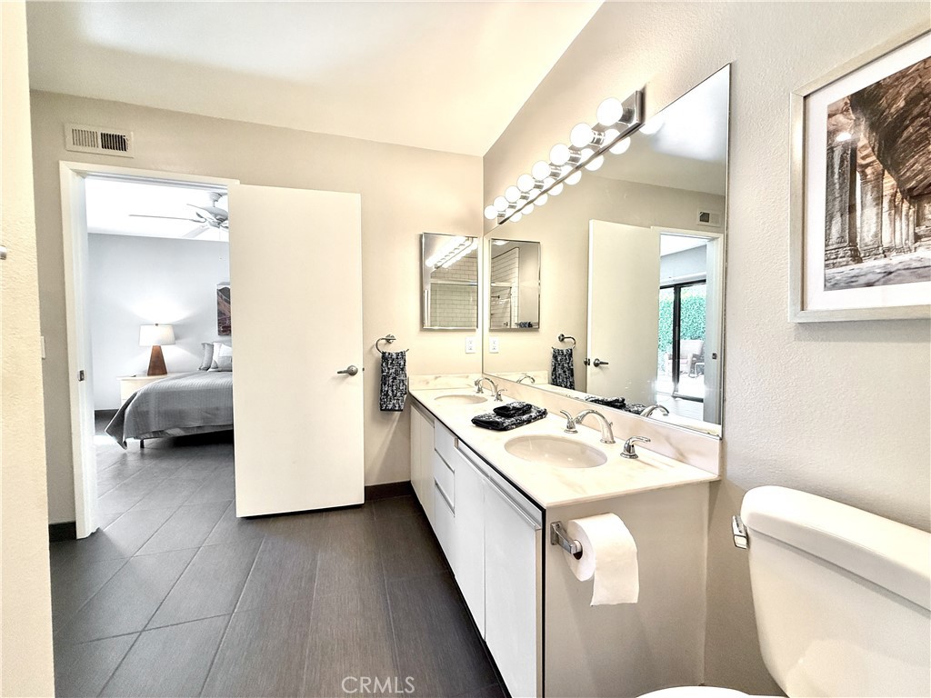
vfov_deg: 85.7
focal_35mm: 14
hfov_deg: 102.1
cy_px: 349
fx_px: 377
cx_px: 466
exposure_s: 1/120
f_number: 2.2
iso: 160
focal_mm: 2.22
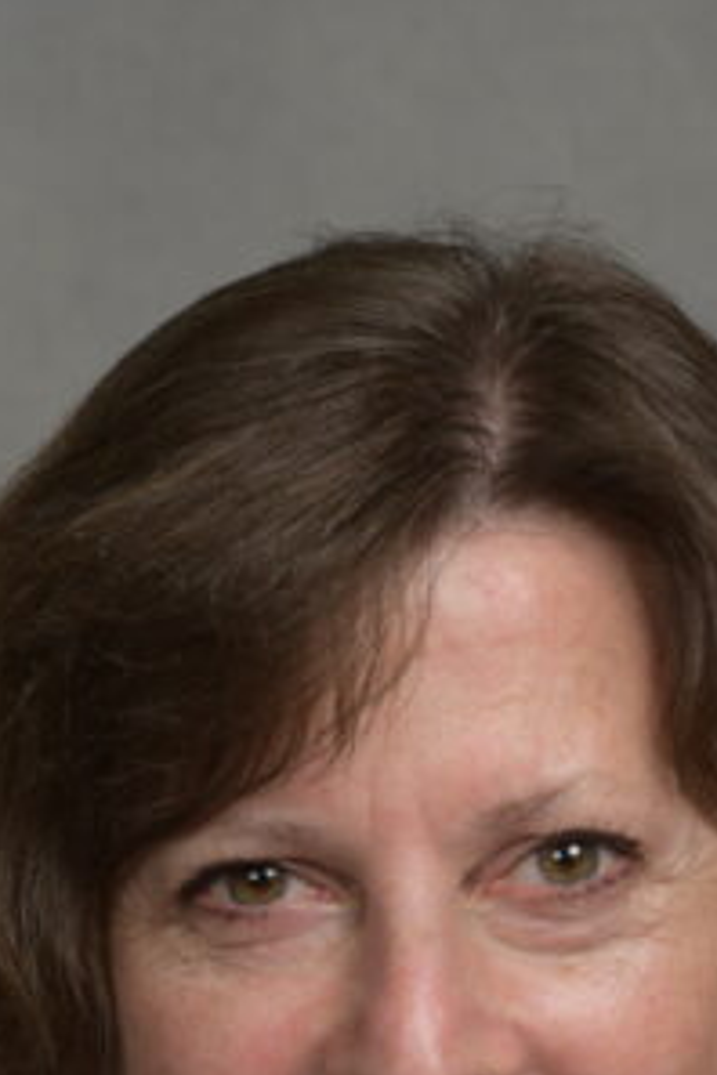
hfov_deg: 2.9
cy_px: 1213
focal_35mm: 475
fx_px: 14190
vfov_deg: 4.3
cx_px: 471
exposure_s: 1/125
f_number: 11
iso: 100
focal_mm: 112
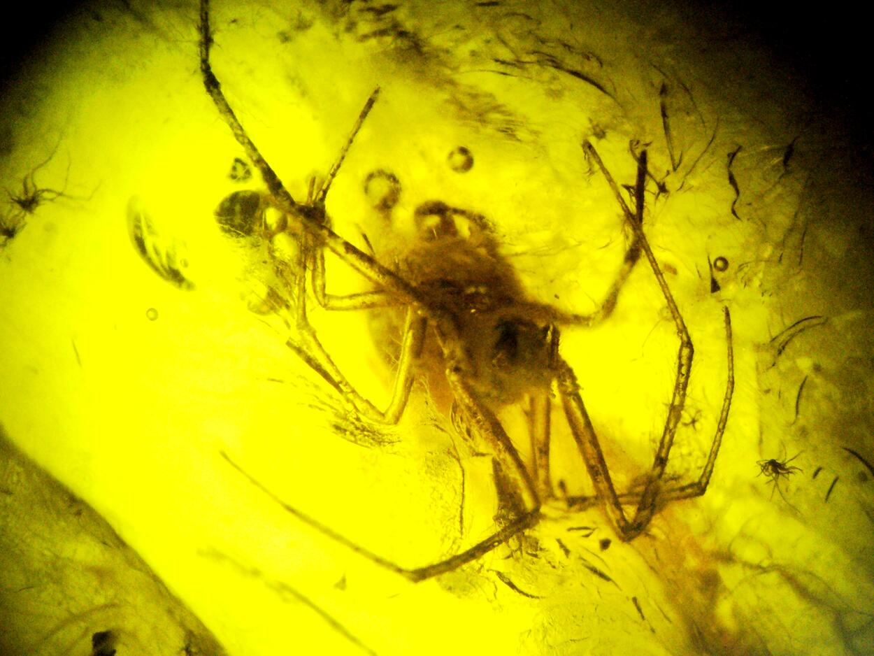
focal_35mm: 63
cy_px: 328
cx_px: 437
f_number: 3.8
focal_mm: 10.4
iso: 400
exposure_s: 1/640
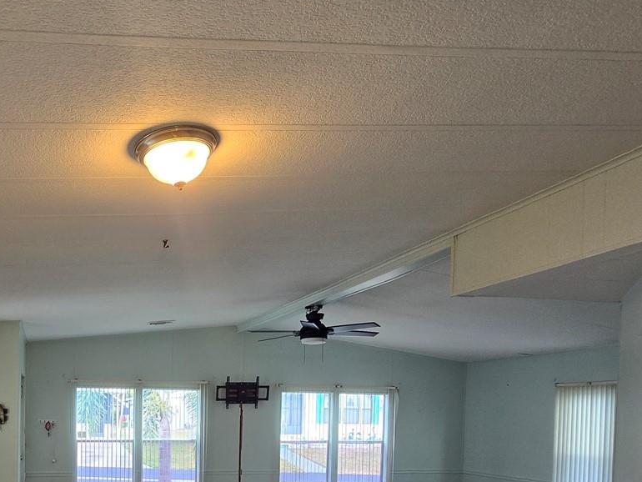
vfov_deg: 46.1
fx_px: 501
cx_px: 153
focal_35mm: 27
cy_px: 440
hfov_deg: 61.3
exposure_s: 1/60
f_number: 2.2
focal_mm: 2.2
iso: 100
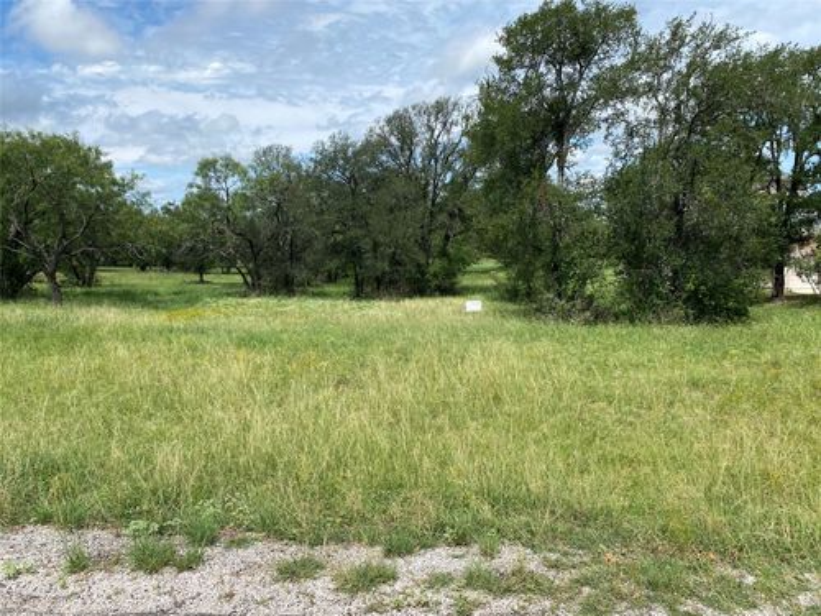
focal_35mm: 26
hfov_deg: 67.3
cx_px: 410
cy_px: 308
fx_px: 617
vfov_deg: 53.1
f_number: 1.8
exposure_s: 1/3040
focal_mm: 4.25
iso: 32
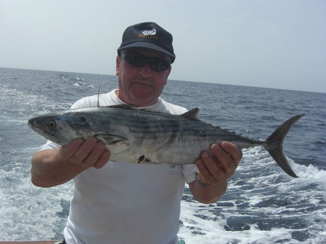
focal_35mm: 38
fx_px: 358
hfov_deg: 49.0
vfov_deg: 37.7
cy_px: 122
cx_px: 163
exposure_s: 1/400
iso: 80
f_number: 8
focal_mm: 7.9
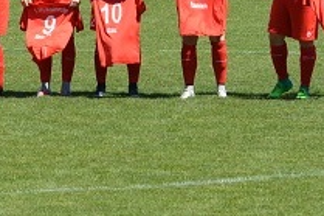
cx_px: 110
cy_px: -7
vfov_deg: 4.4
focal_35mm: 313
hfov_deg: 6.6
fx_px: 2815
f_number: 6.3
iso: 400
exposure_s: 1/1600
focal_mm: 98
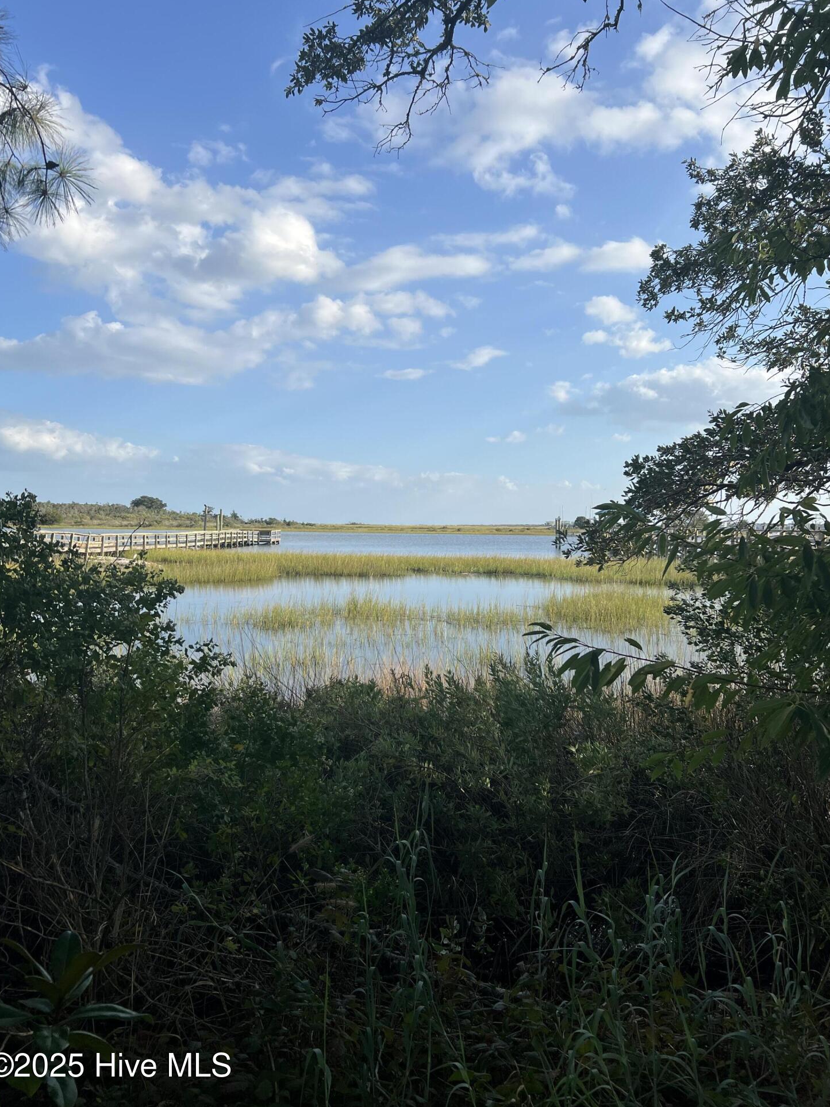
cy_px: 543
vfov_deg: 65.3
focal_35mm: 27
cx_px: 417
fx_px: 863
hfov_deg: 51.3
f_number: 1.5
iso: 50
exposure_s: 1/3460
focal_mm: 5.7
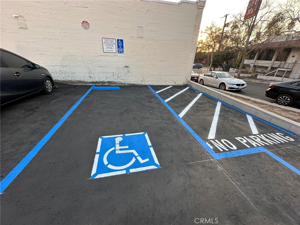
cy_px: 112
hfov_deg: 102.1
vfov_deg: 85.7
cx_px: 150
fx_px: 121
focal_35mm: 14
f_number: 2.2
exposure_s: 1/133
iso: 40
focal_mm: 2.22
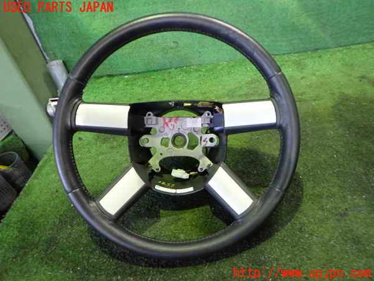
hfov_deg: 69.4
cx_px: 187
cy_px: 140
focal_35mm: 25
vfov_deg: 54.9
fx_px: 270
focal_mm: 4.5
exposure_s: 1/30
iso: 640
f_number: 2
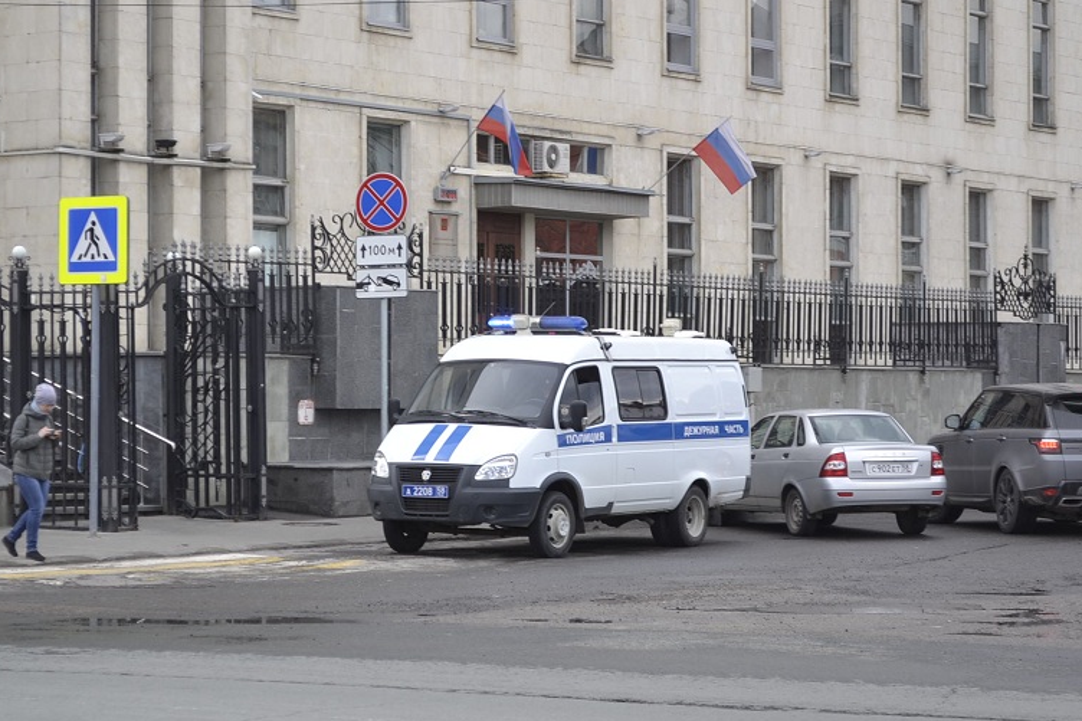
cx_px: 452
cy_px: 331
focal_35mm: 110
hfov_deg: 18.6
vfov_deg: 12.5
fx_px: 3295
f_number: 5.6
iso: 100
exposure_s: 1/125
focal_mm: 55
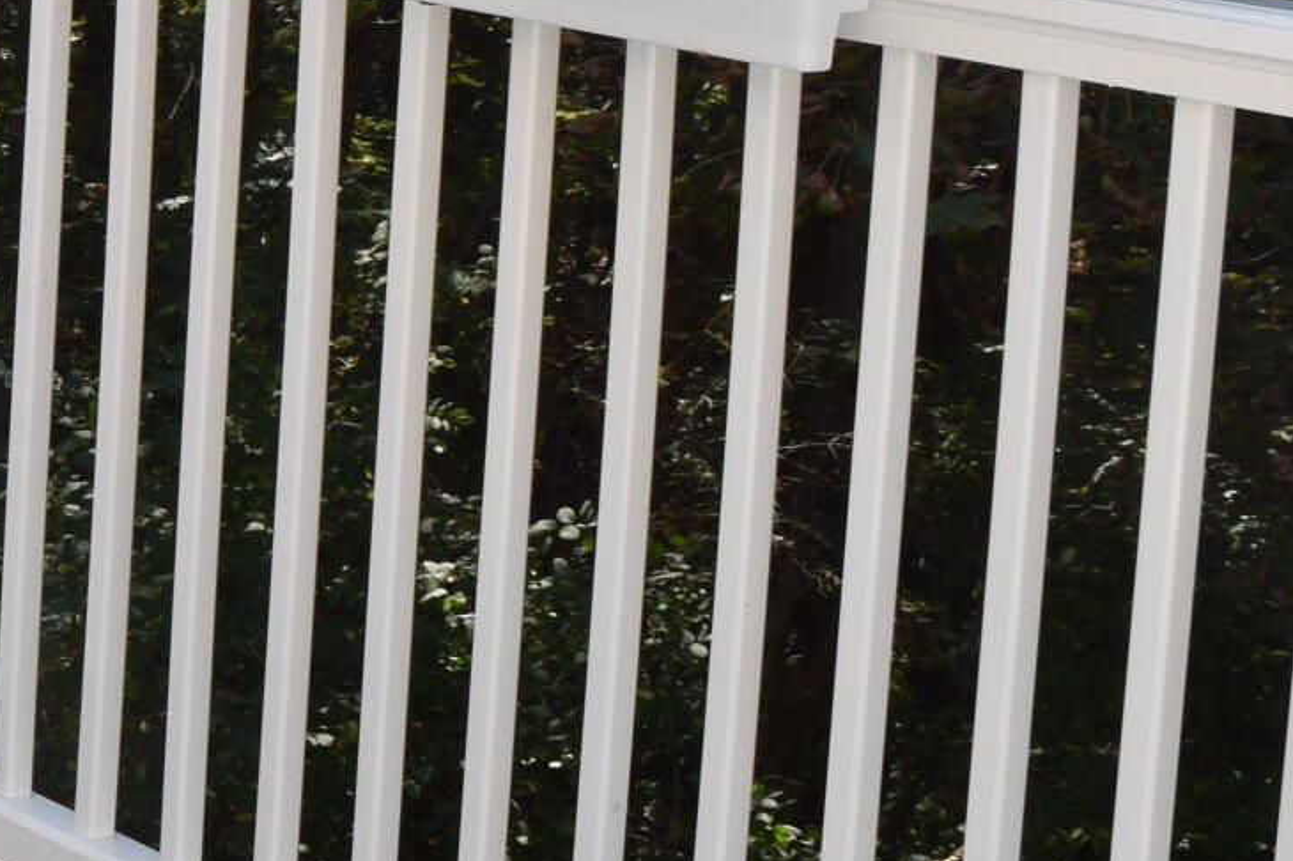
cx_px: -1052
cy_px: -9
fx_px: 3985
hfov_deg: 15.7
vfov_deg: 12.2
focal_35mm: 111
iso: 280
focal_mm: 18
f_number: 8
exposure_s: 1/250
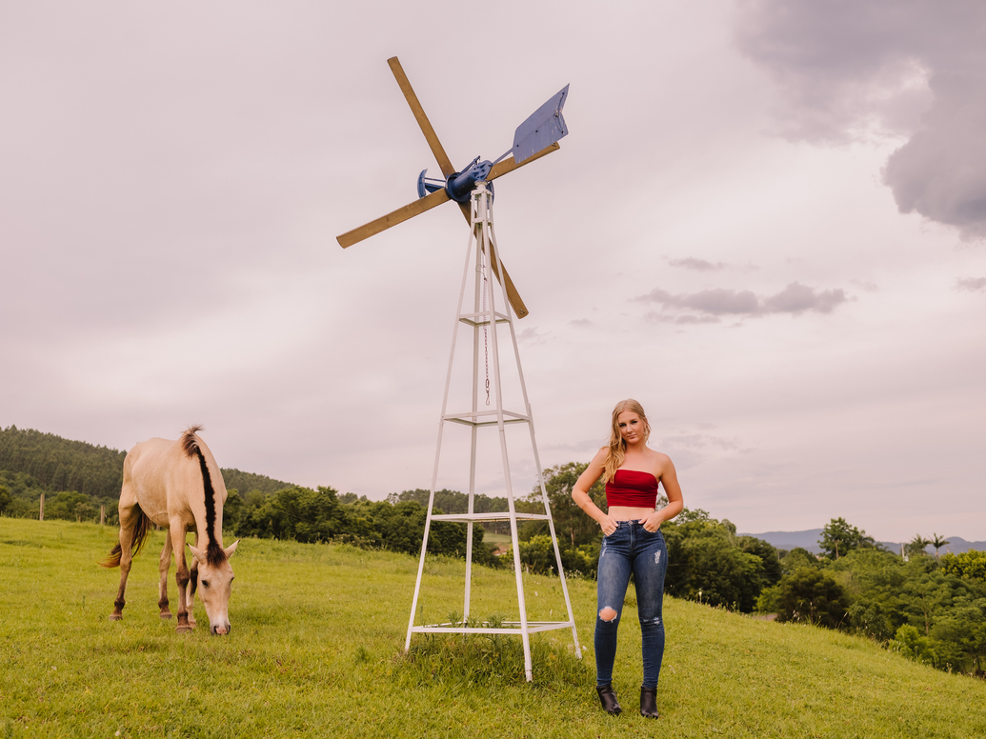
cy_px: 361
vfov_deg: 36.8
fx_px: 1111
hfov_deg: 47.8
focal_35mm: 39
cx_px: 437
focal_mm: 35
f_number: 3.5
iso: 200
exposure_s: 1/400
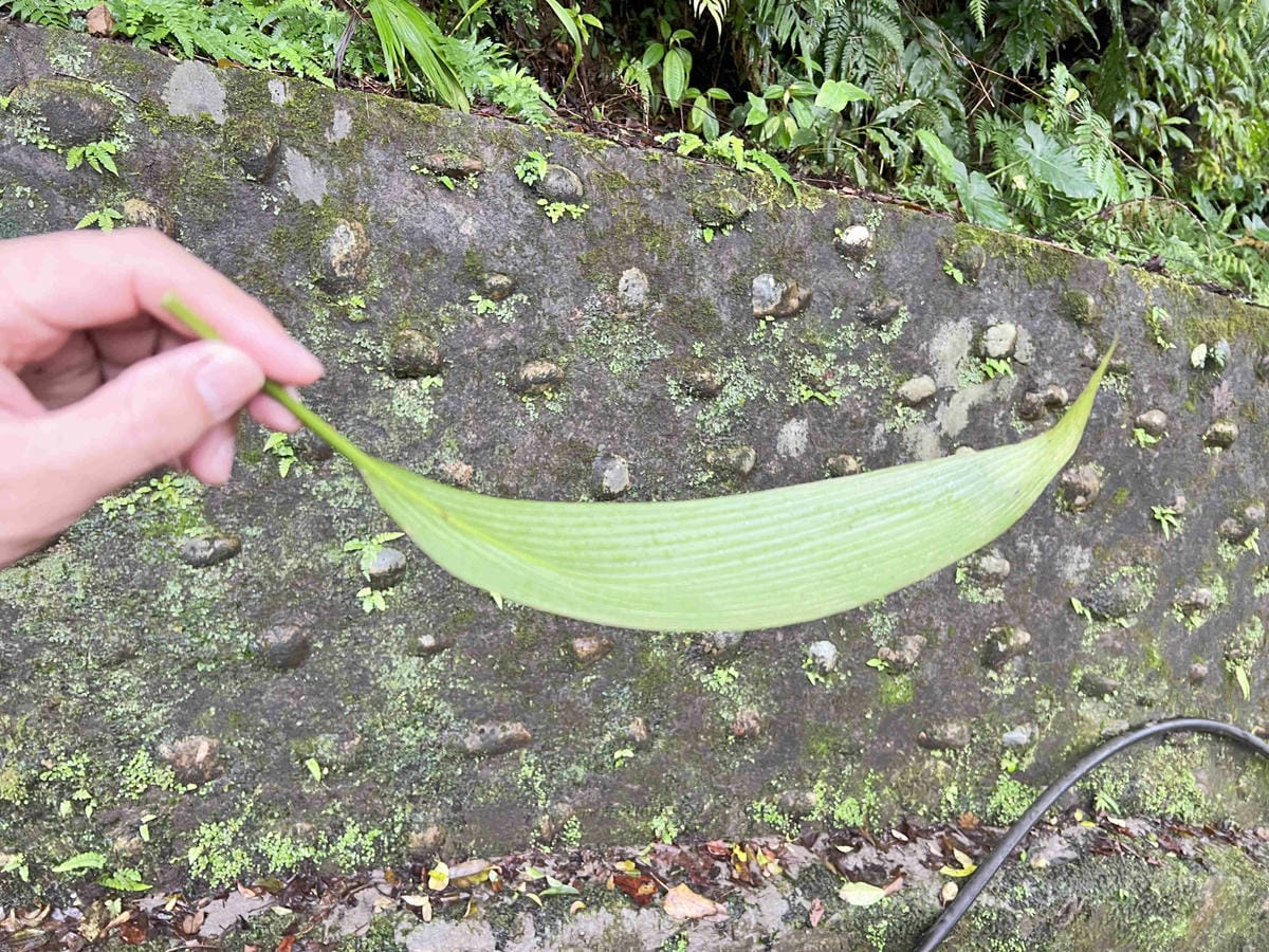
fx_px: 953
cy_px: 476
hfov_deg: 67.3
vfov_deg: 53.1
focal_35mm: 26
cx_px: 634
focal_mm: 5.7
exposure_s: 1/83
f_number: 1.5
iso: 125
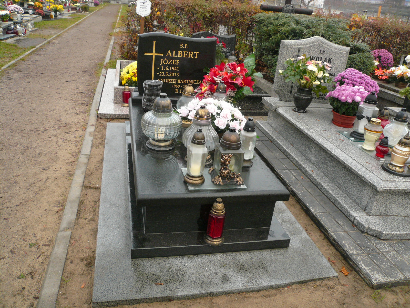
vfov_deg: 49.7
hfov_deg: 63.4
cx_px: 205
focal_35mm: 28
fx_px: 332
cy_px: 154
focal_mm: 4.6
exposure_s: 1/125
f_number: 2.8
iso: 100
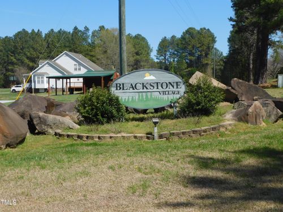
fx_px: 417
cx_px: 142
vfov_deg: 28.6
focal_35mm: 51
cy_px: 106
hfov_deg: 37.5
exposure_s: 1/1000
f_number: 3.8
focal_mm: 9
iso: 125
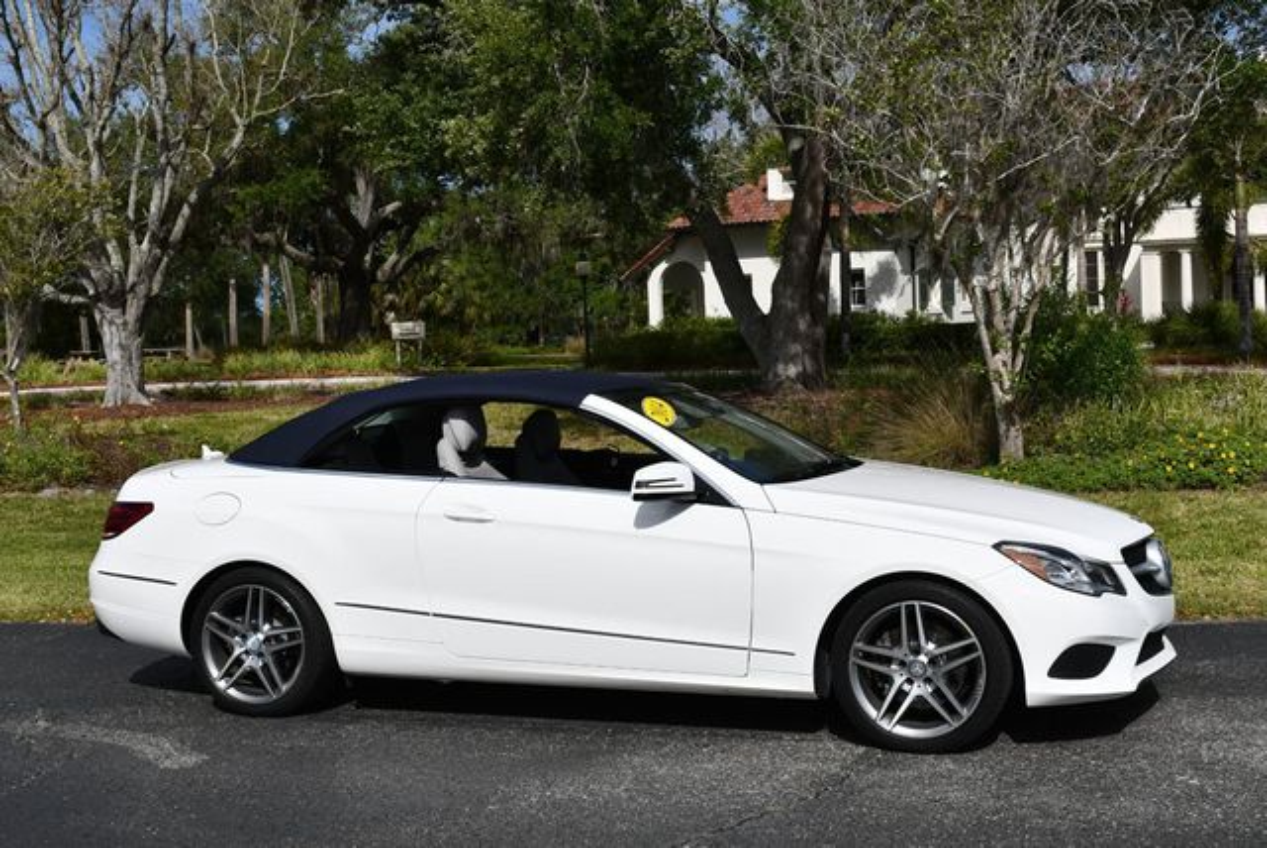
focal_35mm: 48
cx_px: 634
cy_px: 424
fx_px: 1691
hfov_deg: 41.1
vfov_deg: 28.1
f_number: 10
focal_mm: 24
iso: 100
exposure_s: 1/400
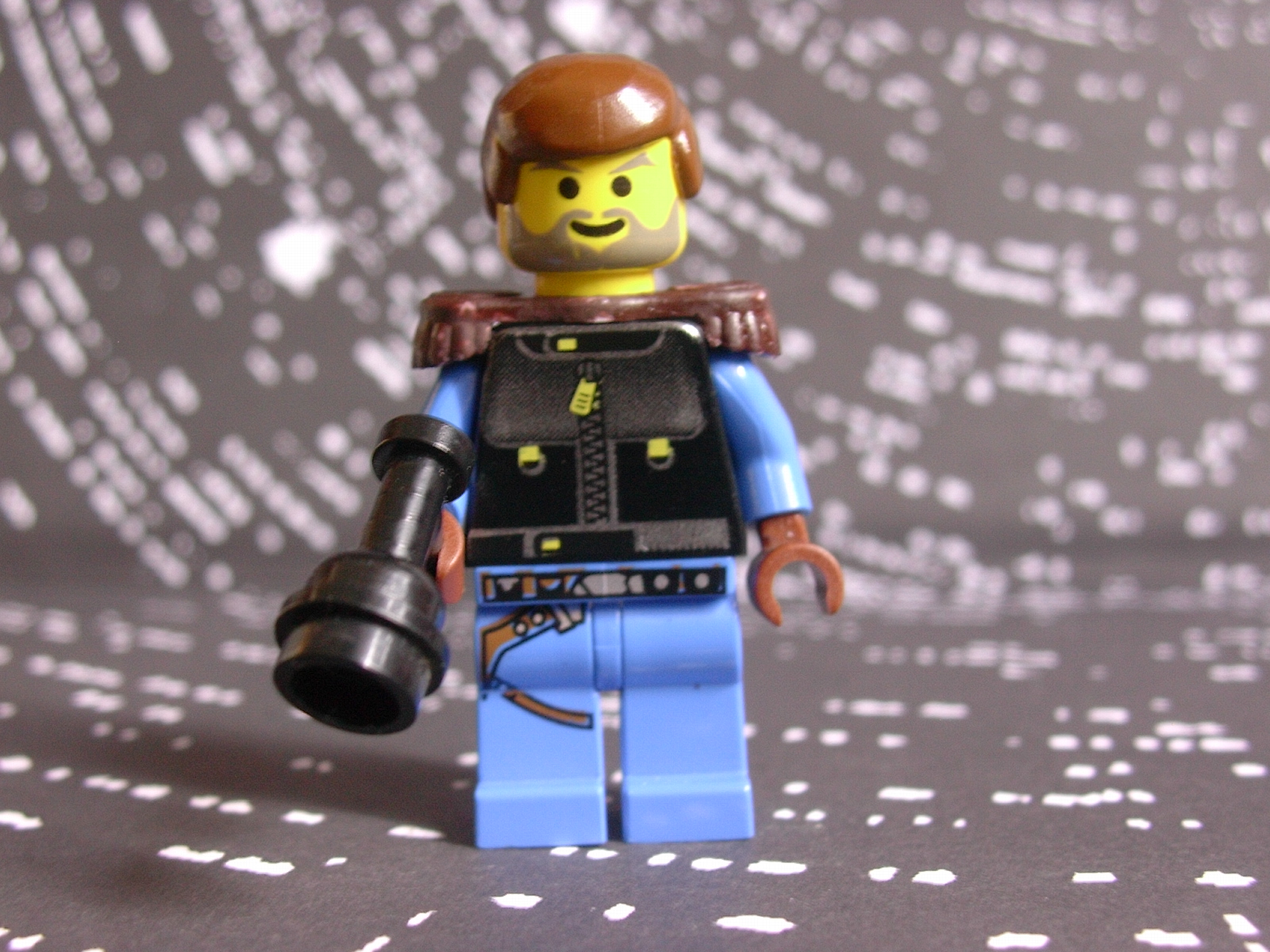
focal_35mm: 45
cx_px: 635
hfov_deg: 42.1
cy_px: 476
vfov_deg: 32.2
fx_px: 1651
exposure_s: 1/8.7
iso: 70
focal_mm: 6.7
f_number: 2.9
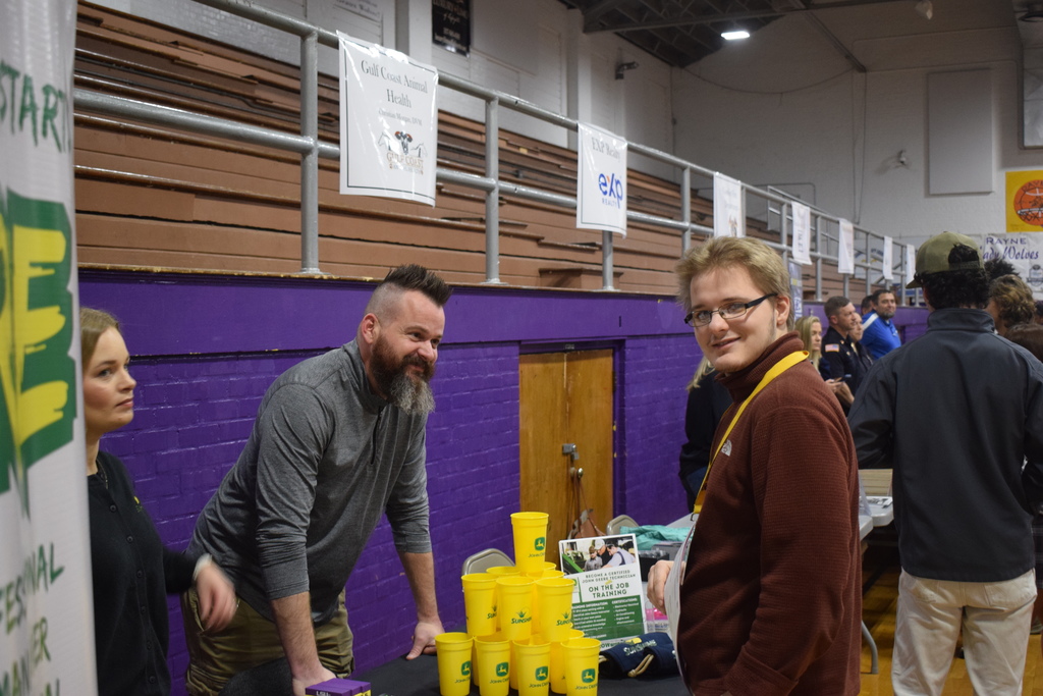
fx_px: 1304
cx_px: 522
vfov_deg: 29.9
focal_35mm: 45
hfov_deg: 43.6
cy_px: 348
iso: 1600
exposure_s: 1/60
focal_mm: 30
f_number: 4.2
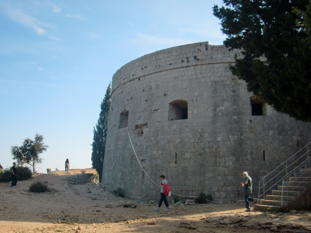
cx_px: 156
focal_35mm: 38
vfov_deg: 37.7
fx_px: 341
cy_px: 116
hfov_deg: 49.0
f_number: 8.9
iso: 100
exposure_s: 1/160
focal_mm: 6.66
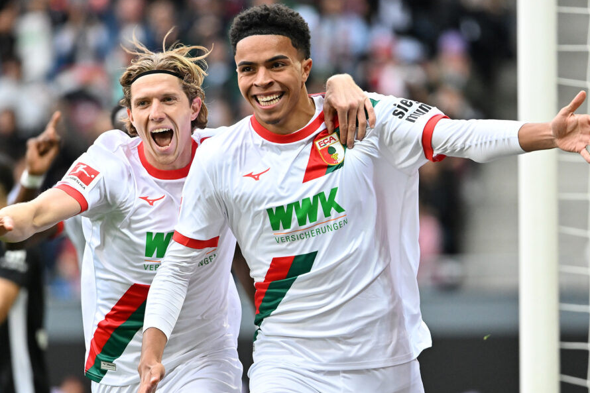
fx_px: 7865
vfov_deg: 2.9
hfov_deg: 4.3
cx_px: 290
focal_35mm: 480
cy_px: 201
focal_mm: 400
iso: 3600
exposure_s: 1/1000
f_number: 4.5
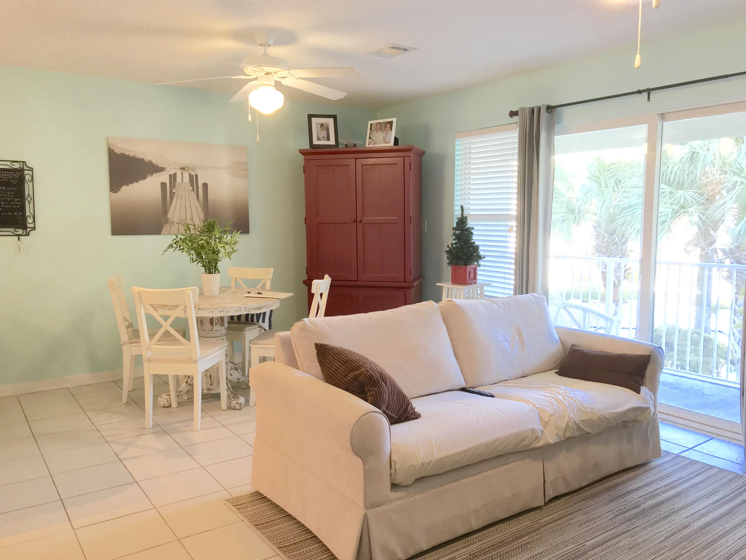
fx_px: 603
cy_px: 280
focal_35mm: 28
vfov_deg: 49.7
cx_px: 373
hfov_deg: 63.4
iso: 64
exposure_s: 1/30
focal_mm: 3.99
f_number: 1.8
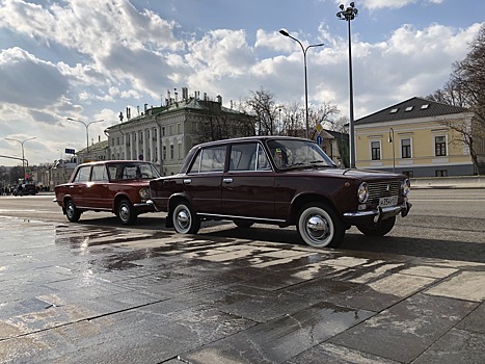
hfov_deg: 63.5
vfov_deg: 49.7
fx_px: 392
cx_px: 242
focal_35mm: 28
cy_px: 182
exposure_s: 1/3436
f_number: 1.8
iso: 25
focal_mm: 3.99
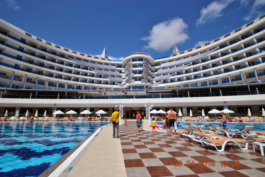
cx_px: 132
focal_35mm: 15
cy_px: 88
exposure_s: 1/400
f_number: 10
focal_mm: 10
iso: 100
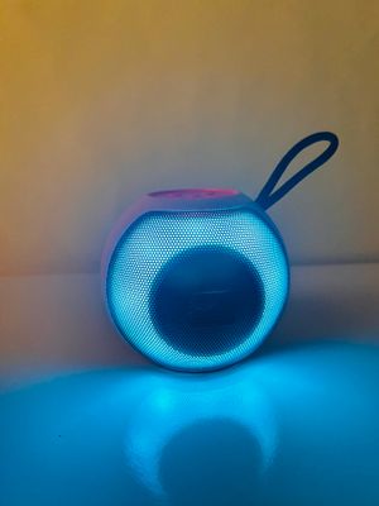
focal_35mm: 26
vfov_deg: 67.3
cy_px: 253
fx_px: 380
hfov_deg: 53.1
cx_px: 190
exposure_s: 1/33
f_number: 1.5
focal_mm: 5.7
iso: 400
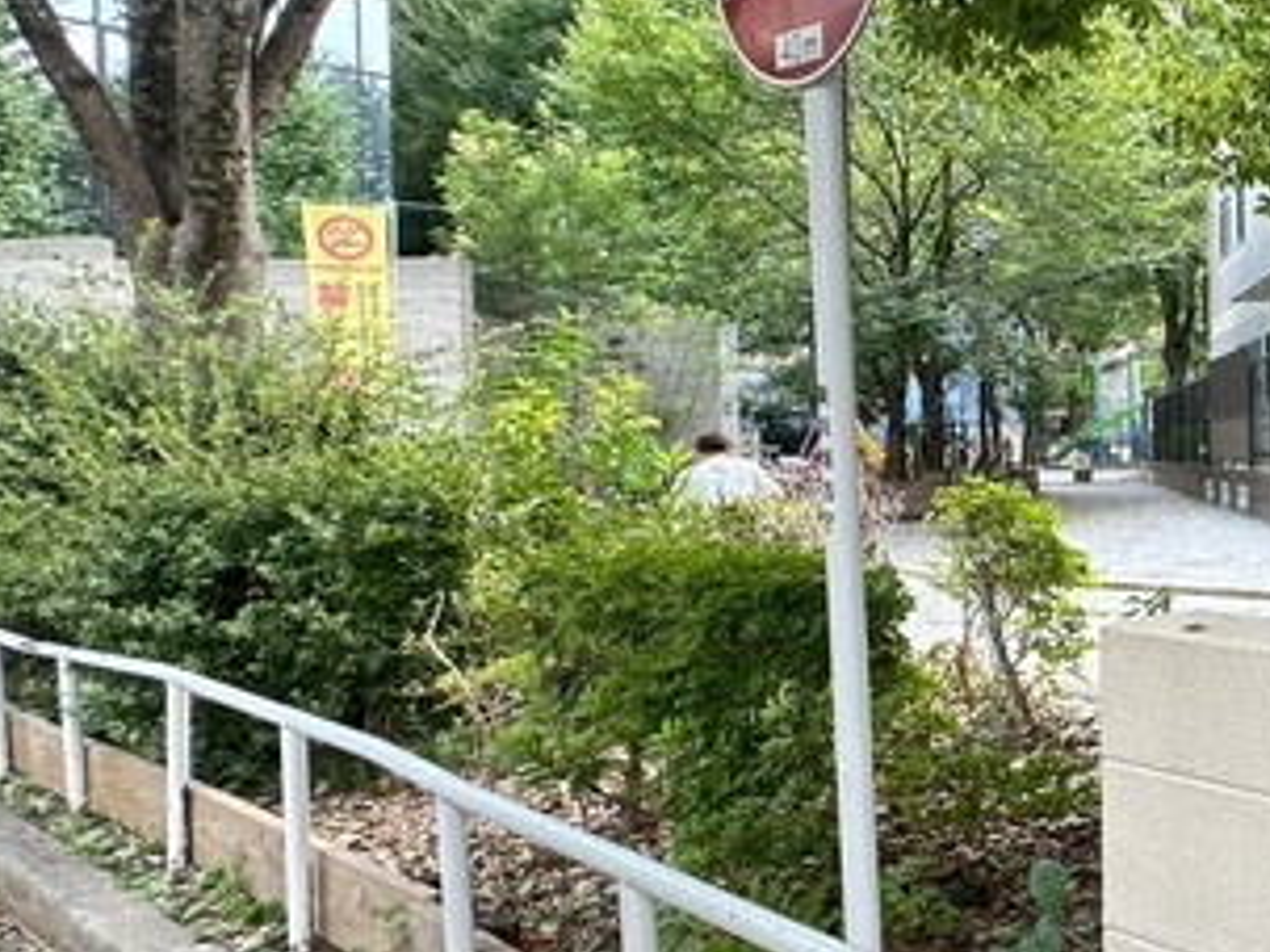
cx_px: 1496
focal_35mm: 37
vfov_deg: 38.6
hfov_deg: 38.3
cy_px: 470
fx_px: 1357
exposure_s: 1/99
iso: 64
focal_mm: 2.22
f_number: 2.2
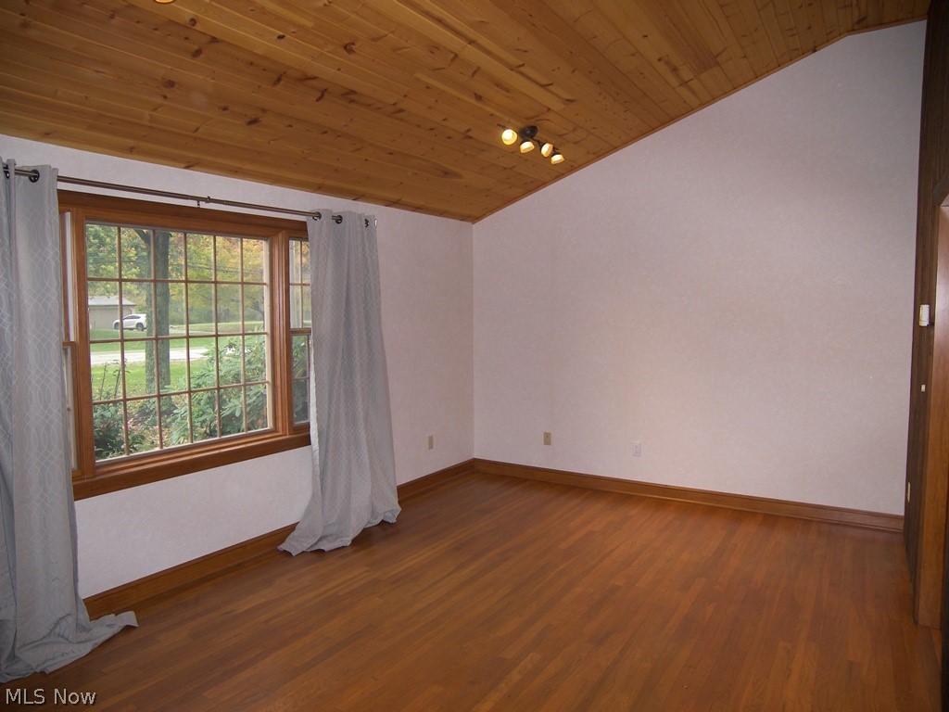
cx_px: 474
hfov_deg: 71.6
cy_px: 356
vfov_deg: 56.8
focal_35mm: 24
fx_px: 658
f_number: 2.8
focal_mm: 5
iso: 100
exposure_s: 1/30
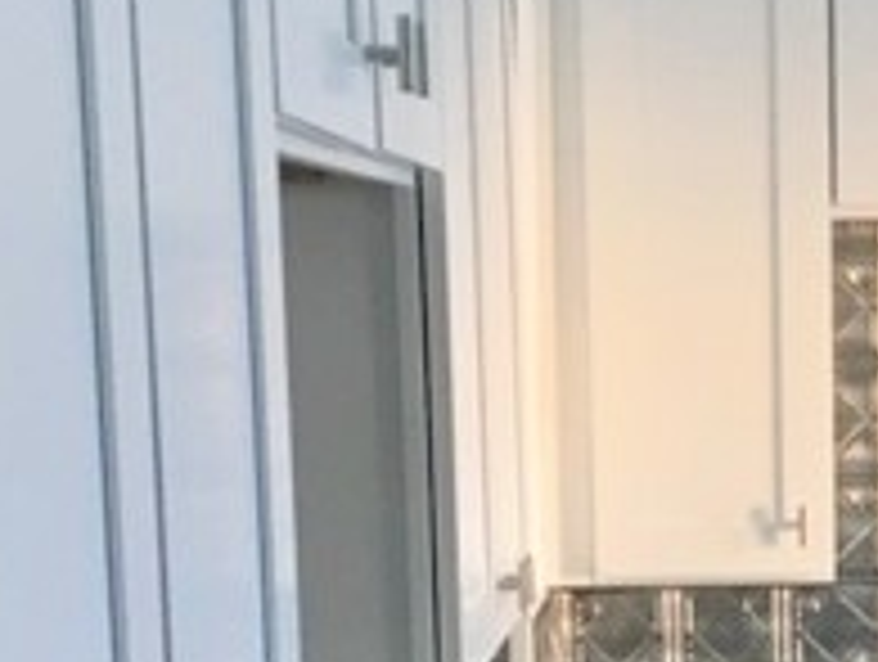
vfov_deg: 15.3
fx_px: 2414
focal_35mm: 95
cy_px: 689
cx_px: 986
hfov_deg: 19.7
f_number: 2.2
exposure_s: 1/30
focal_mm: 4.15
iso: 125
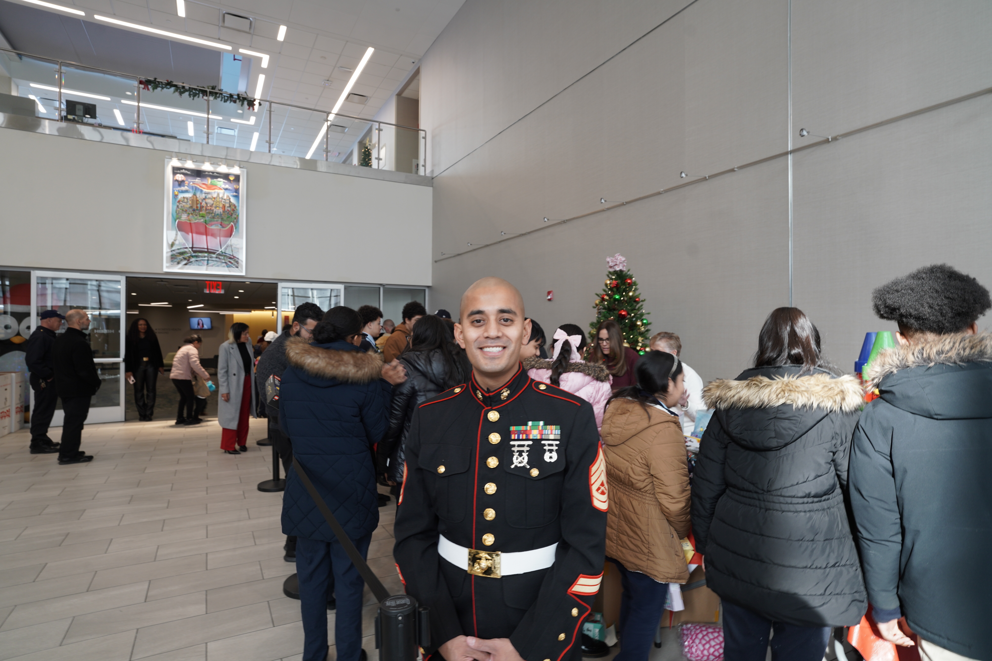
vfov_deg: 61.9
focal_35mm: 20
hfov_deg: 84.0
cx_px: 496
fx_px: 551
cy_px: 330
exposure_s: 1/30
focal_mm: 20
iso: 250
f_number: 6.3
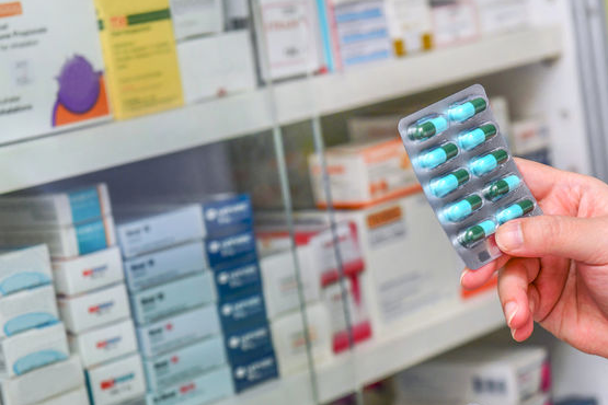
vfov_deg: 12.8
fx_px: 1807
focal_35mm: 107
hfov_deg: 19.1
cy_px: 280
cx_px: 359
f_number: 4.5
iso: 640
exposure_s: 1/60
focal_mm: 70
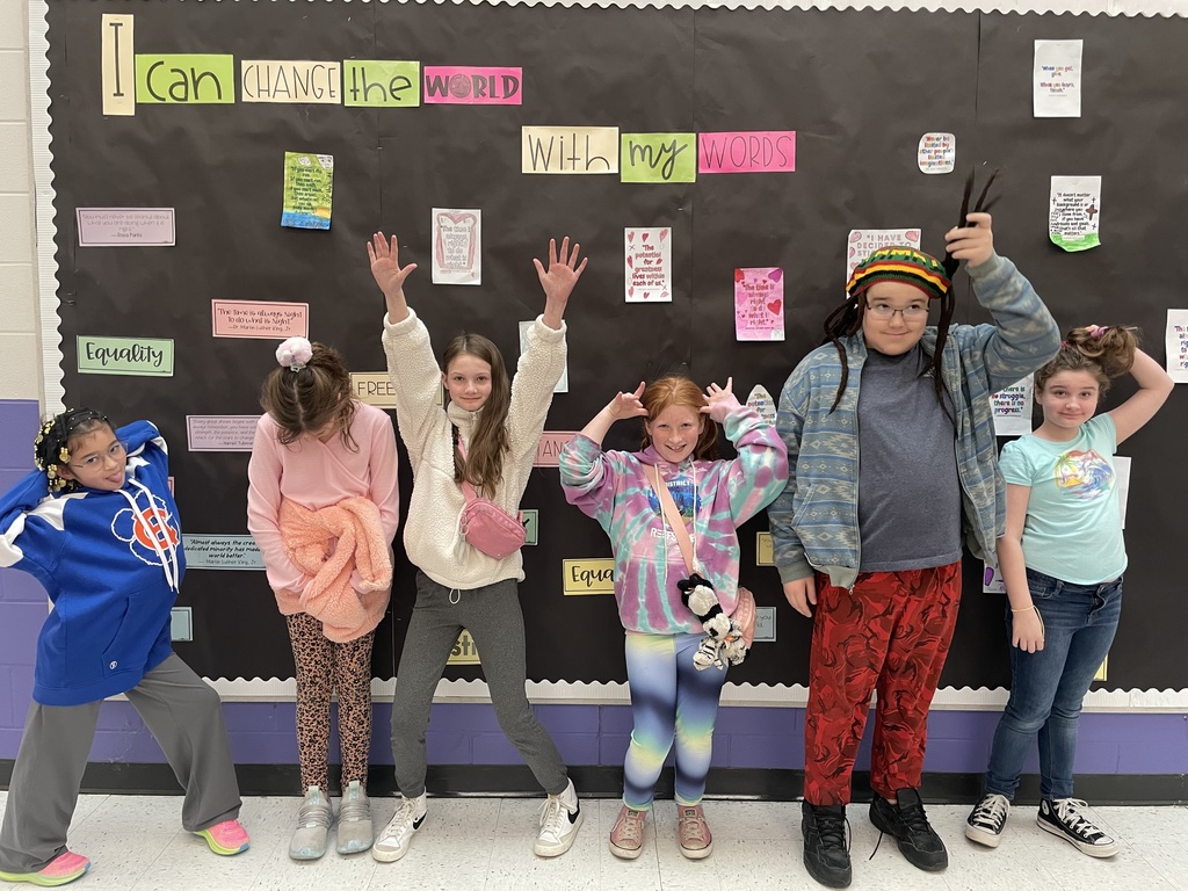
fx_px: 892
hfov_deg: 67.3
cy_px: 446
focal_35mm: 26
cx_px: 594
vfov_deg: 53.1
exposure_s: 1/60
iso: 160
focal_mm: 4.2
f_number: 1.6
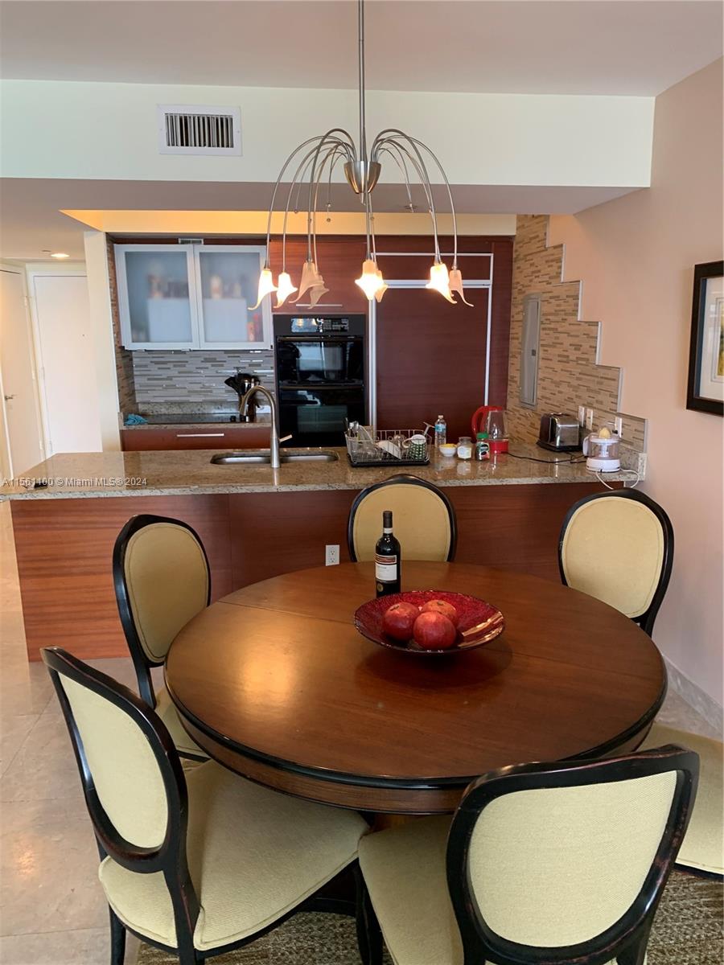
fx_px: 725
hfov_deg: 53.1
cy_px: 482
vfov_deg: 67.3
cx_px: 362
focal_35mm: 26
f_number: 1.8
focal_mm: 4.25
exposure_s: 1/60
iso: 125
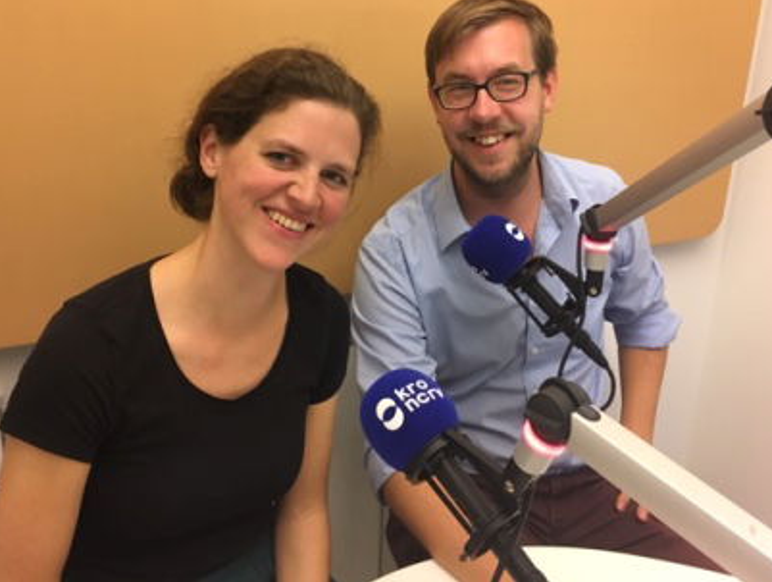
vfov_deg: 39.5
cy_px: 223
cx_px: 379
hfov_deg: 51.3
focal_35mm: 36
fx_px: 804
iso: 160
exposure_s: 1/33
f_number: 2.2
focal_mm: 4.15
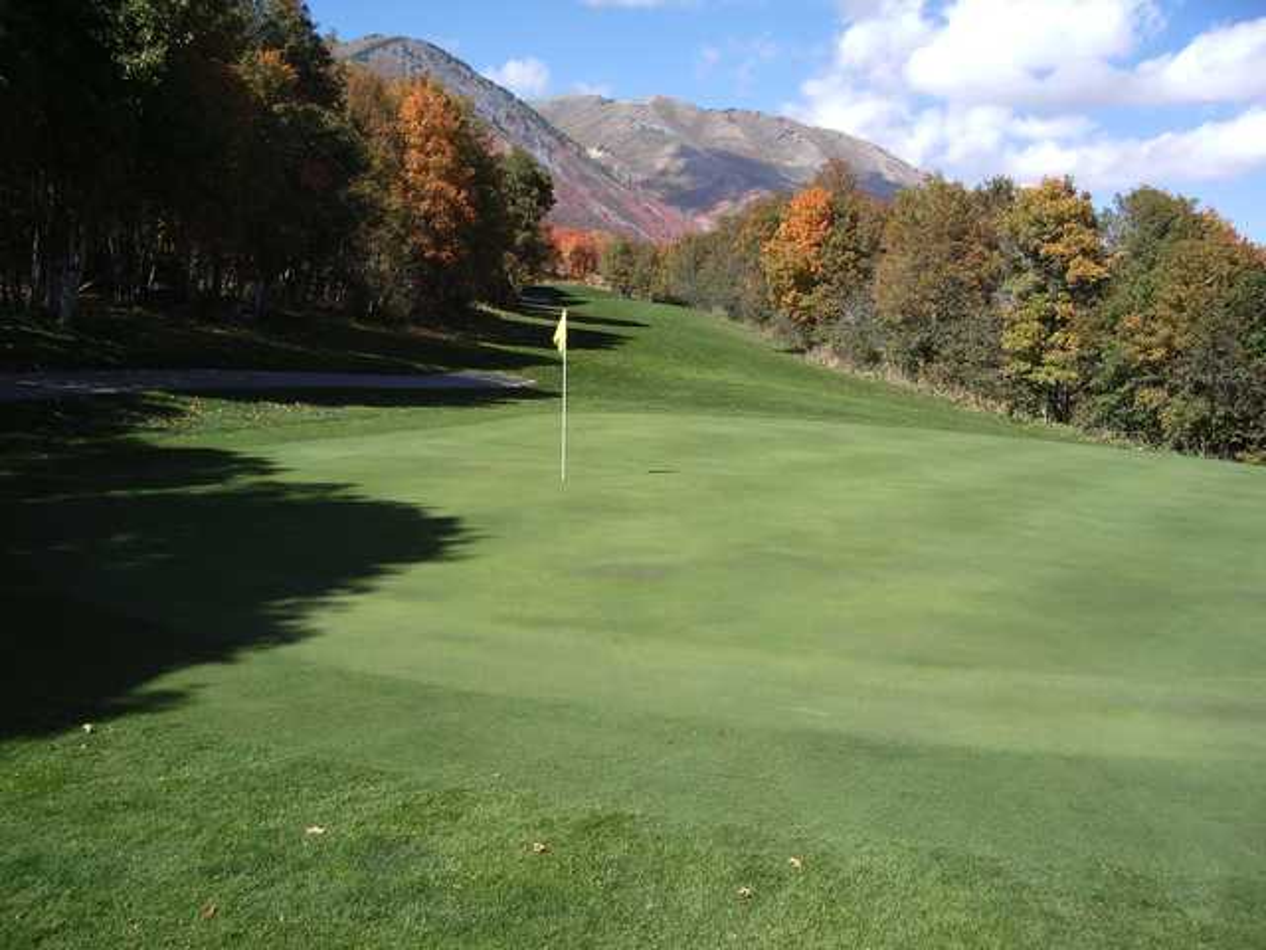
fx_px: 1280
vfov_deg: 40.7
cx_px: 633
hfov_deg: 52.6
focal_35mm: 35
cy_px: 475
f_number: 4.3
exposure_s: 1/320
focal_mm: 5.8
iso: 50
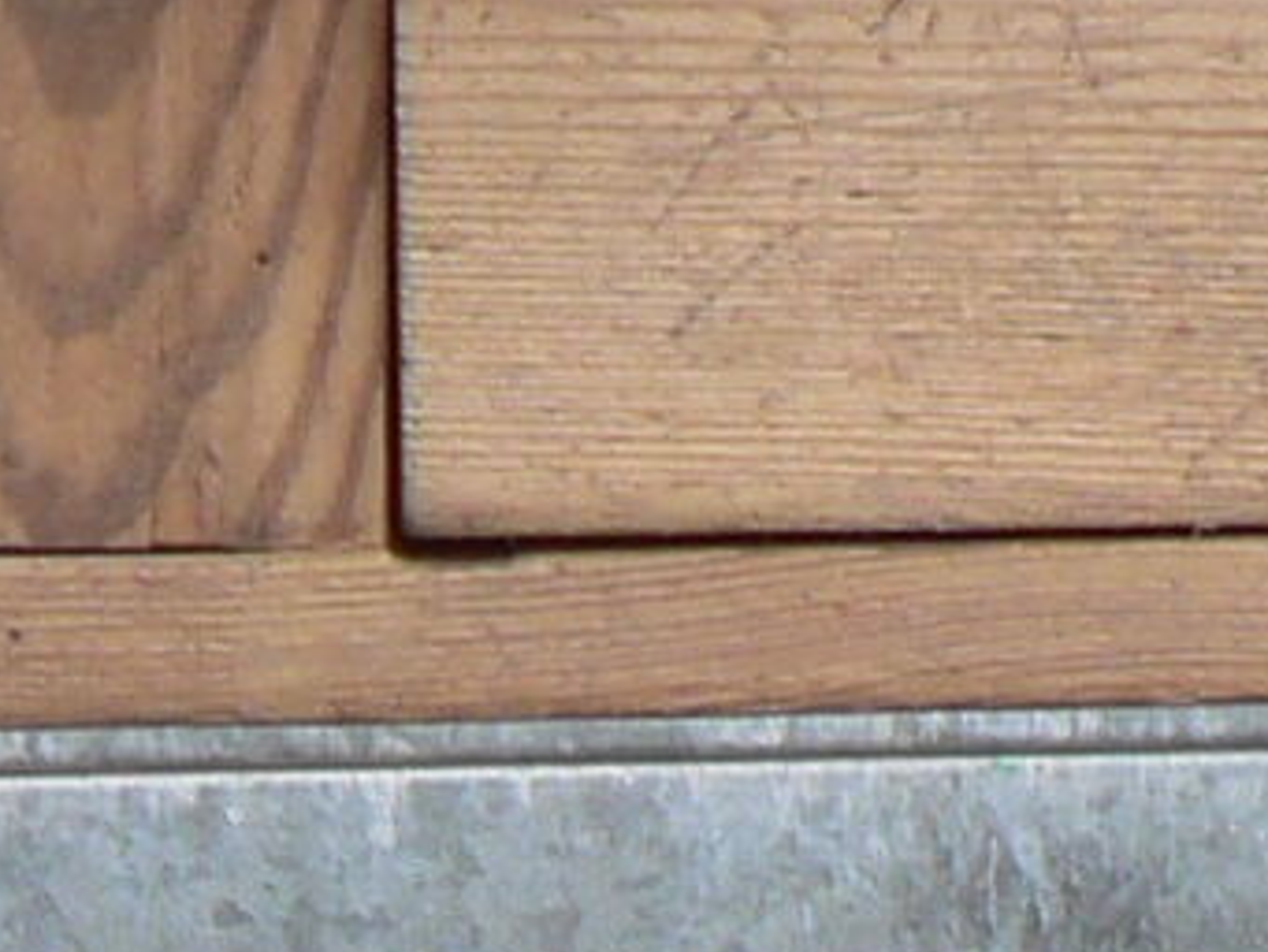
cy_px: 1956
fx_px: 9894
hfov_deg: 7.3
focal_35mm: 270
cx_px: 223
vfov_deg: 5.4
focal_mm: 6
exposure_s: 1/100
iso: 80
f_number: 2.8
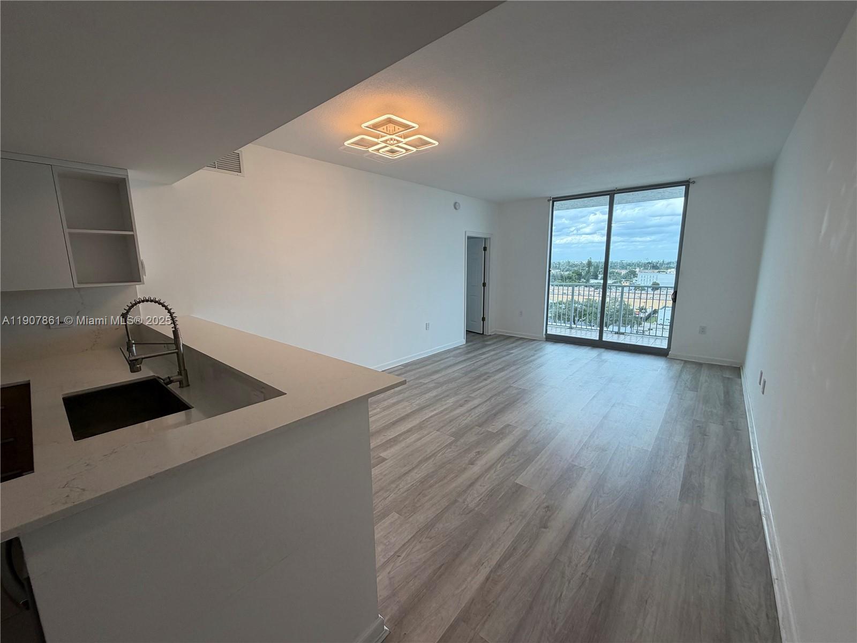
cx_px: 428
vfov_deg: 85.7
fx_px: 347
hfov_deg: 102.1
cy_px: 322
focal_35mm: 14
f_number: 2.2
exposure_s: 1/200
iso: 64
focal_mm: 2.22
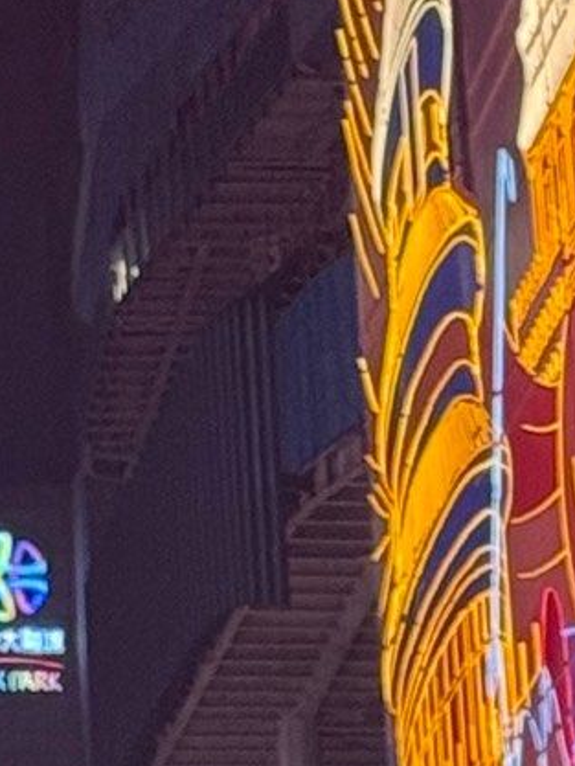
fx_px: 6951
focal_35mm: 314
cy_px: -1264
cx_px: -606
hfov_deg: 4.7
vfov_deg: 6.0
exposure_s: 1/60
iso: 125
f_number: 1.78
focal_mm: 6.76
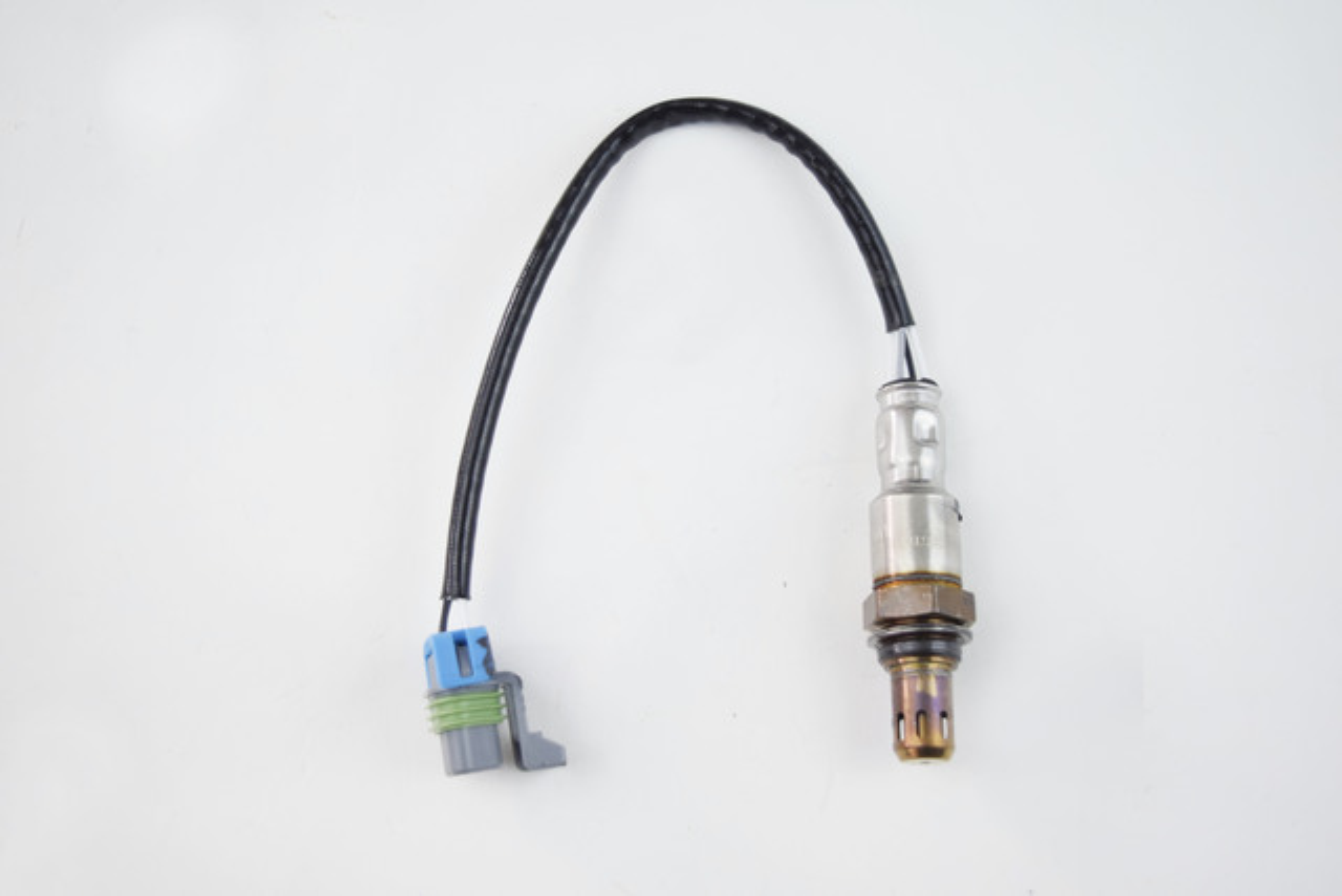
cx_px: 671
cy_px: 448
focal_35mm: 44
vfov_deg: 30.9
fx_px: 1622
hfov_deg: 45.0
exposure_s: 1/60
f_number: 4.2
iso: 640
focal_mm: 29
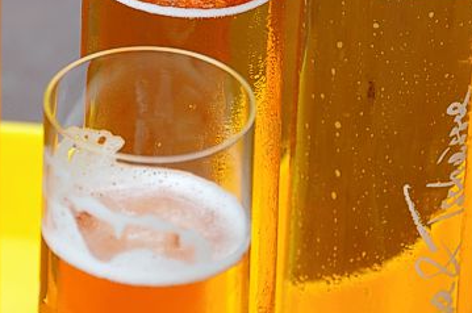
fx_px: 7447
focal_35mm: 569
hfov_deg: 3.6
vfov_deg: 2.4
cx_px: 26
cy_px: -1
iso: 320
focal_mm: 170
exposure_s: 1/125
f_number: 6.3
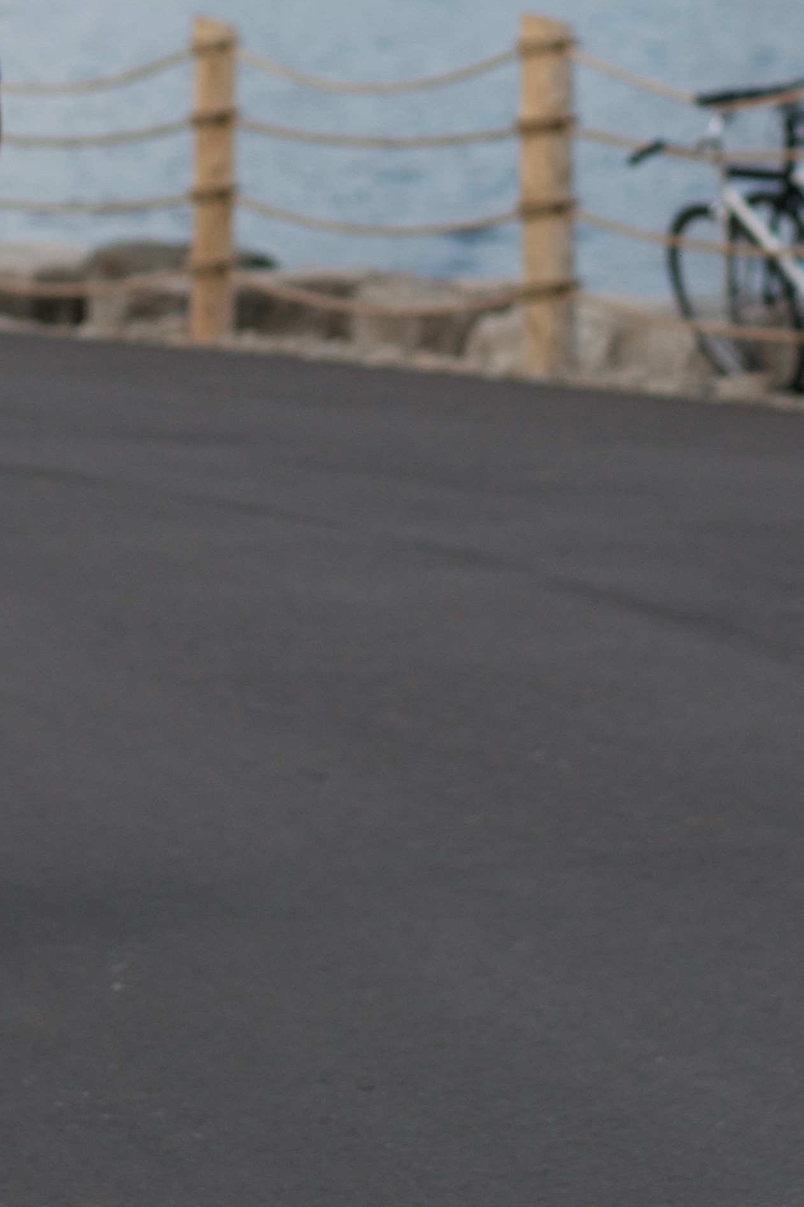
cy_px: -264
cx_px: 311
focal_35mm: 183
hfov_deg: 7.5
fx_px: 6131
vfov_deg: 11.0
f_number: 2.5
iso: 200
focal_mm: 50
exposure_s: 1/1600
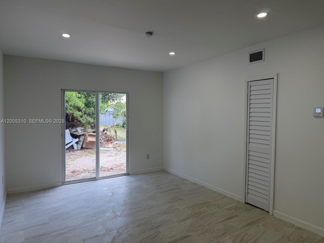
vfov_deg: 56.8
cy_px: 122
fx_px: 225
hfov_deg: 71.6
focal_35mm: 24
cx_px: 162
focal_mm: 6.76
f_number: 1.78
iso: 64
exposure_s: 1/156
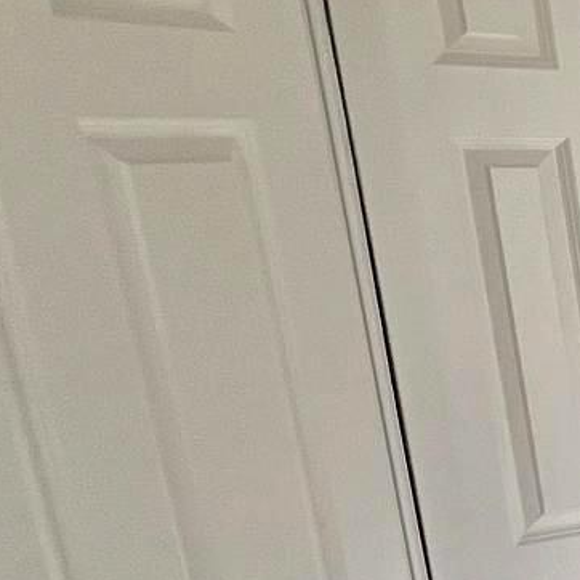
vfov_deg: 26.0
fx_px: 1232
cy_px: 471
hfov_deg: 14.1
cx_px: 1476
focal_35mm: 65
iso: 32
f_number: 1.8
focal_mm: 1.57
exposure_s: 1/234
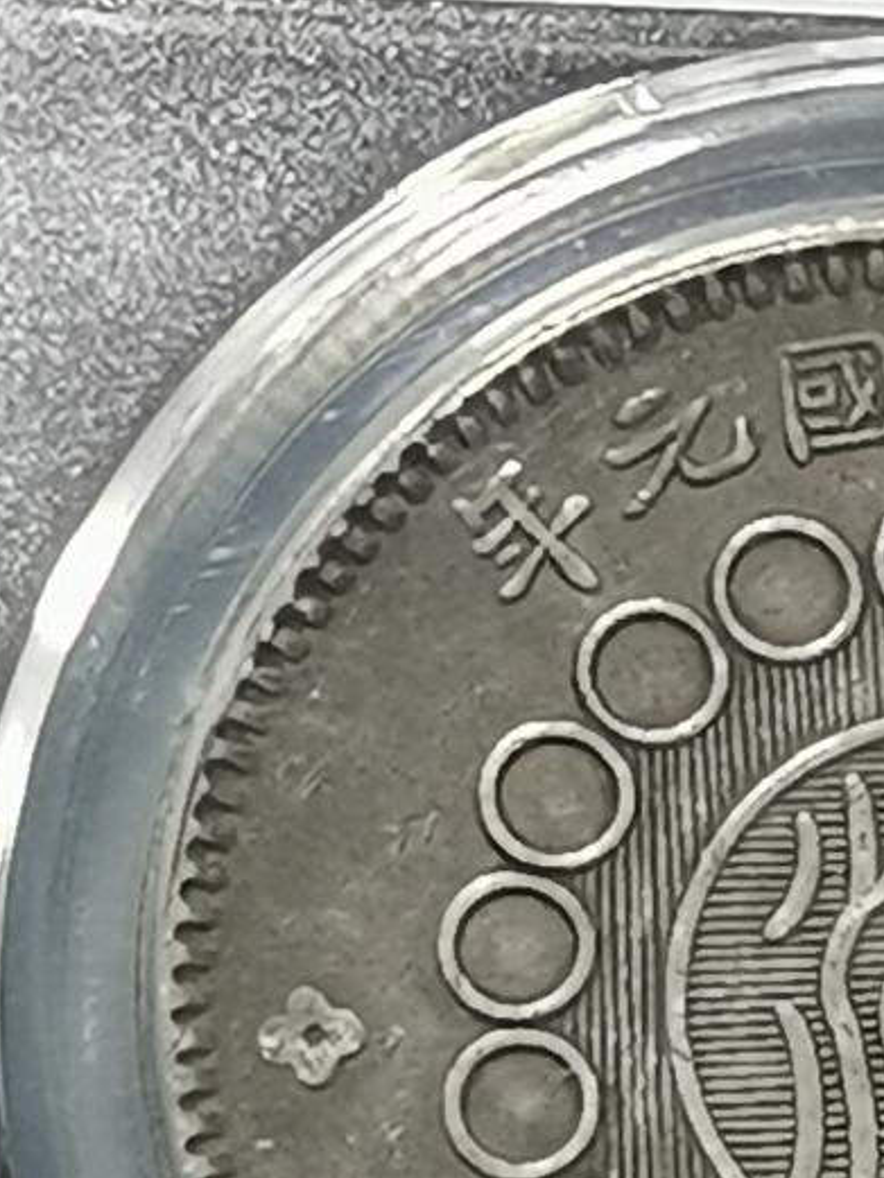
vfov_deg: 7.1
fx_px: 9530
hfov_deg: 5.3
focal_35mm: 280
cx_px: 986
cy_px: 527
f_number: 1.8
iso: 100
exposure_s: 1/100
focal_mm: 5.58
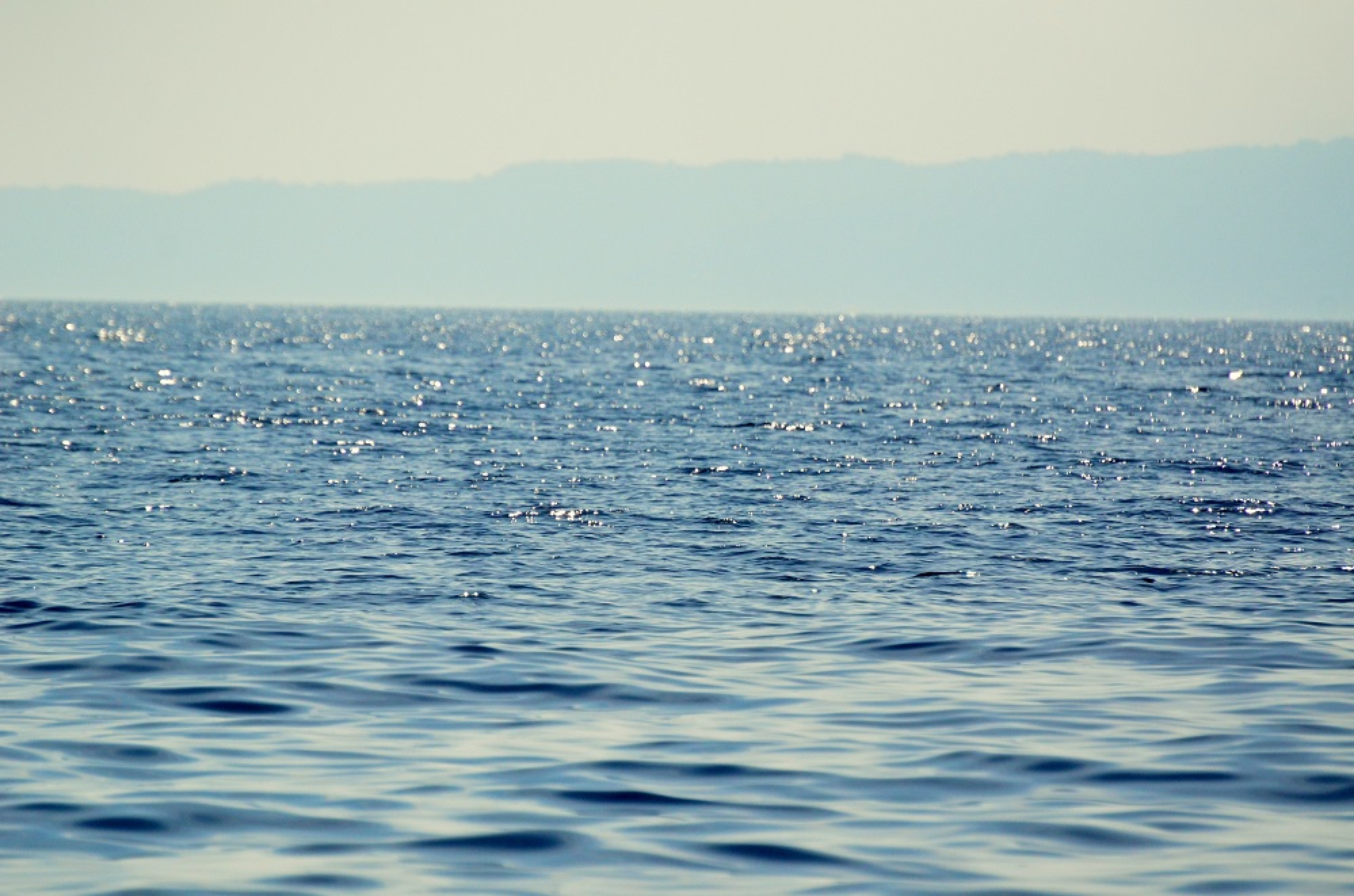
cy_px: 448
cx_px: 677
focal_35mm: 450
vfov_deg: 3.0
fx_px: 16885
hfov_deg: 4.6
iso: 1400
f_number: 6.3
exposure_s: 1/8000
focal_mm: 300
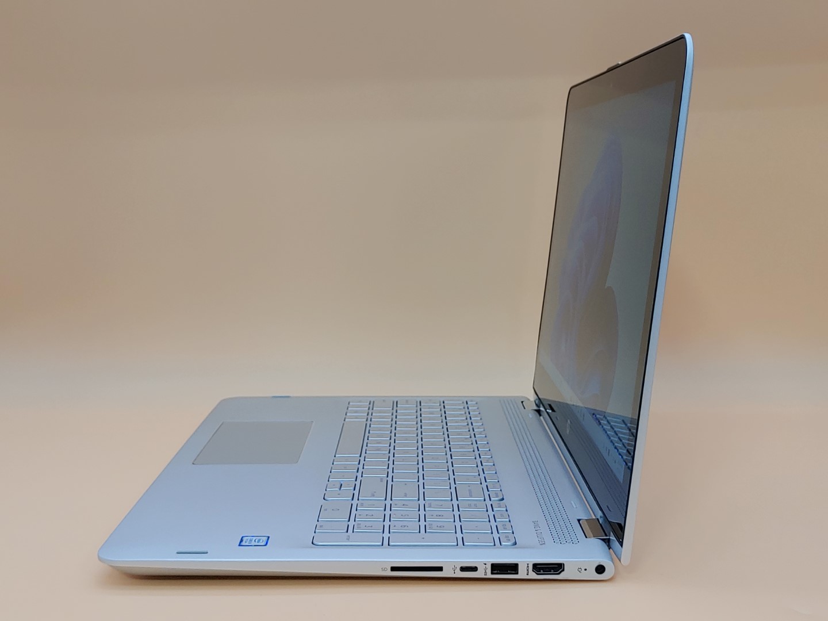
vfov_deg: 32.9
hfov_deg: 42.9
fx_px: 1052
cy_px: 310
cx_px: 414
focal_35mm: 44
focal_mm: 4.36
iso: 50
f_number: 1.8
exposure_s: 1/66
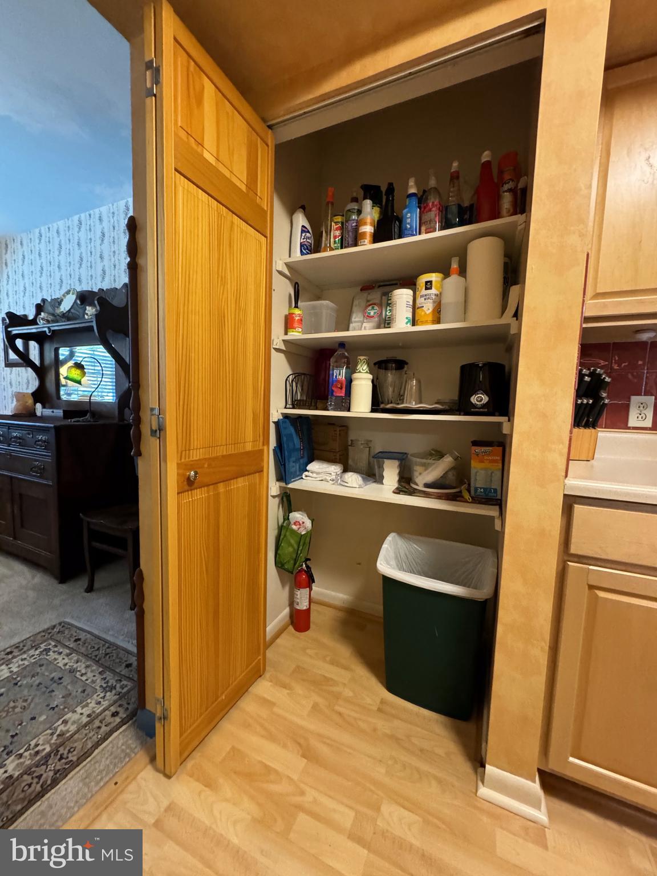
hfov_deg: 85.7
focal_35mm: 14
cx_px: 328
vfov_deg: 102.1
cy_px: 438
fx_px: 354
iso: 800
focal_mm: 2.22
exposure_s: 1/60
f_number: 2.2
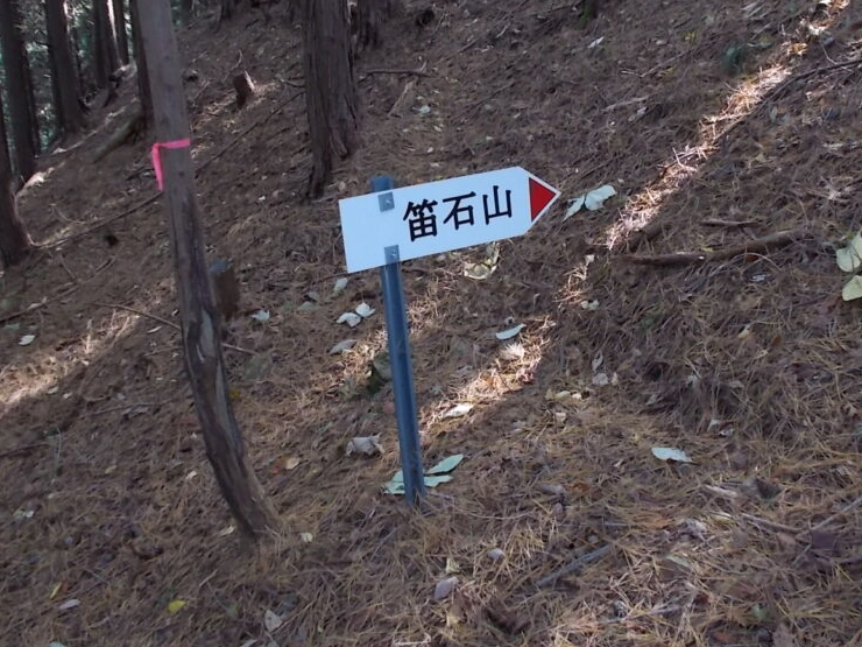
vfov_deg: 39.5
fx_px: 896
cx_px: 450
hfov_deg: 51.3
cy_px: 254
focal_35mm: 36
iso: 200
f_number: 3.2
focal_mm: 4.6
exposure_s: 1/25
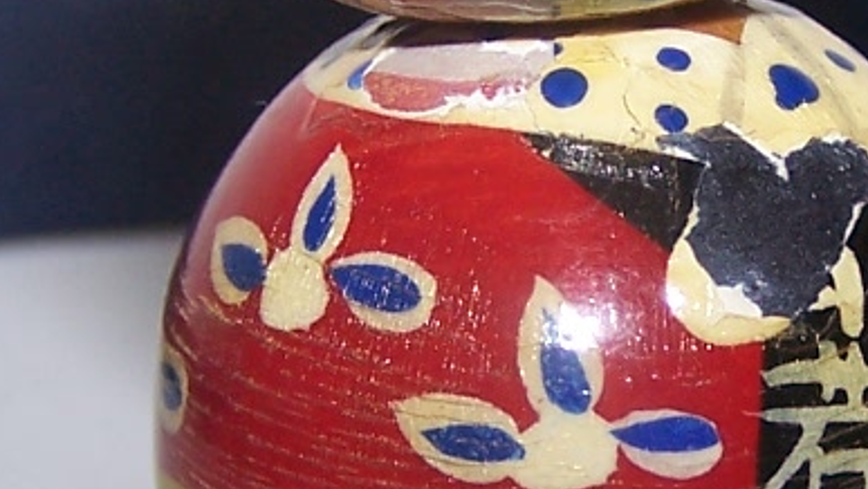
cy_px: 321
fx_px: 3822
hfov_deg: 12.9
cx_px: 722
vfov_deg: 7.3
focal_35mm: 166
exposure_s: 1/60
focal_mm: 6.3
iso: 80
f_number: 2.8
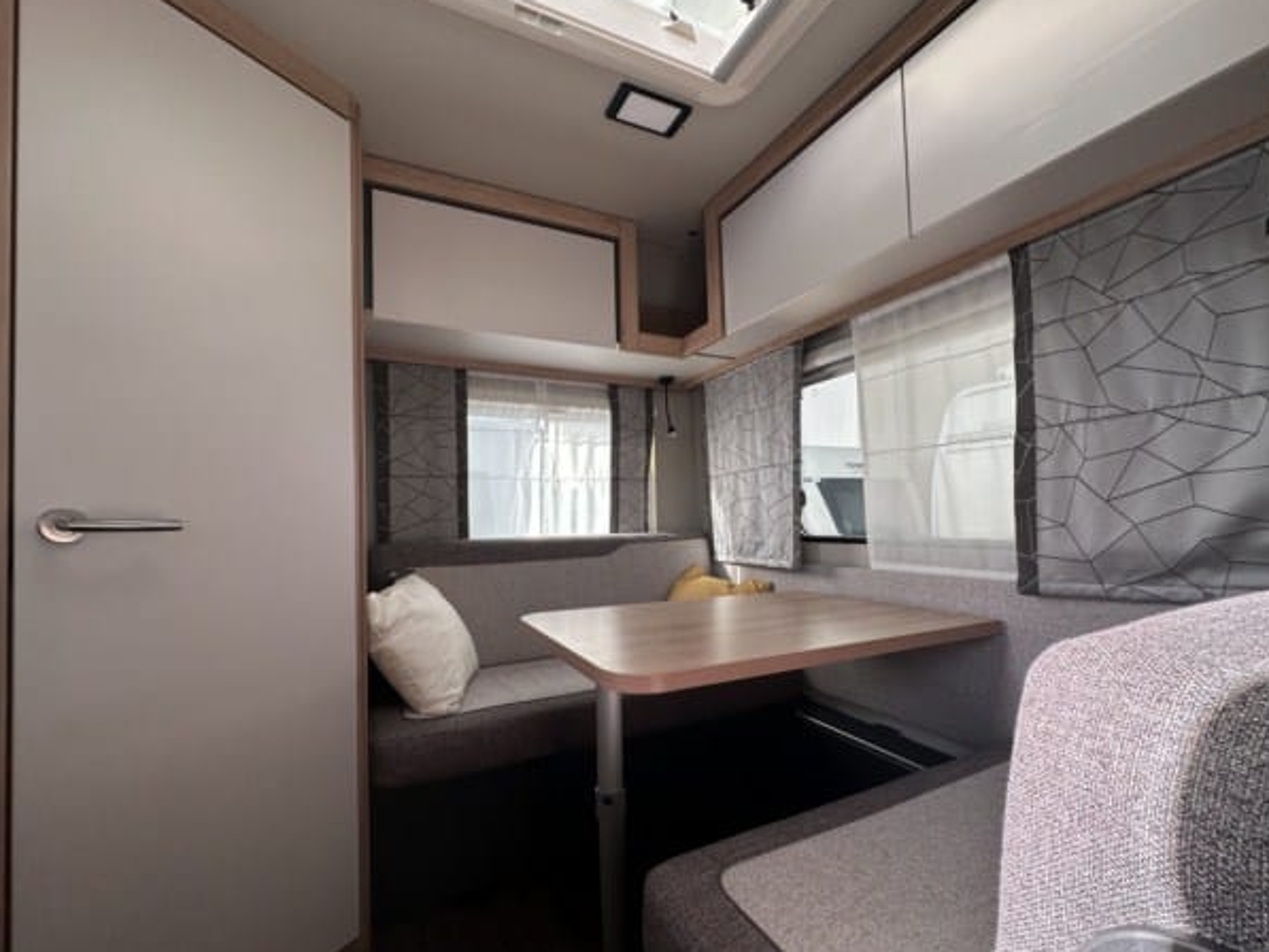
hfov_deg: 98.2
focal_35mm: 15
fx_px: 550
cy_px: 499
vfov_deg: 81.7
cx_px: 633
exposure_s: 1/99
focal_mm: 2.22
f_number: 2.2
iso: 100
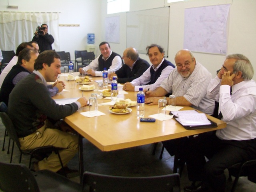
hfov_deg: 51.4
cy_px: 96
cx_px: 128
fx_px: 266
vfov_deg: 39.7
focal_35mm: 36
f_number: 2.7
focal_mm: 6
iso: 160
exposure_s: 1/20
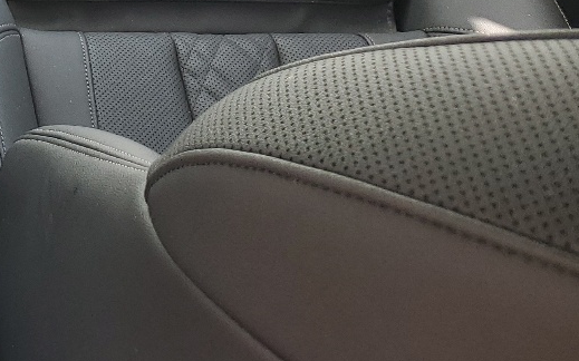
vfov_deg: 14.6
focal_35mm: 85
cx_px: -283
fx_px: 1341
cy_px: -133
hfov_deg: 20.8
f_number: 1.5
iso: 50
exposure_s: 1/132
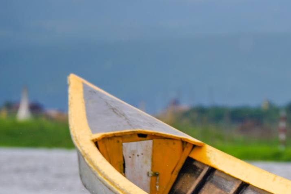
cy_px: 248
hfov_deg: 2.7
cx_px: 385
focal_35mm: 754
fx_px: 6093
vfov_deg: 1.8
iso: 100
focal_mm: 280
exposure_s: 1/400
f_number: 8
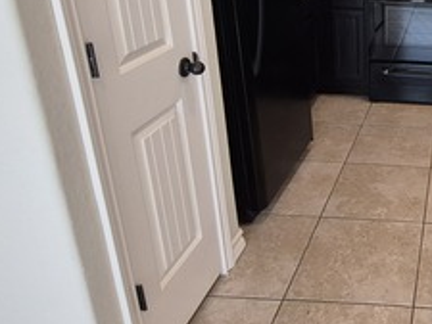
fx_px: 462
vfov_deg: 36.9
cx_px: 449
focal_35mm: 37
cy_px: 52
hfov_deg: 42.1
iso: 160
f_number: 2.2
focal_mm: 1.74
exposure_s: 1/60
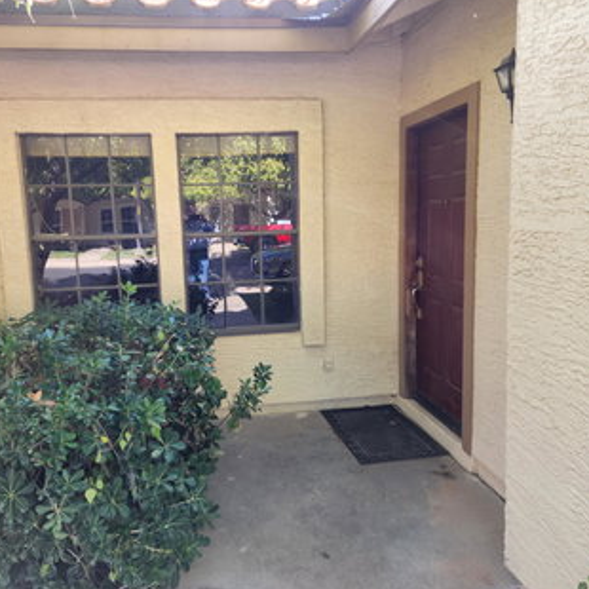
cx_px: 261
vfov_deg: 57.3
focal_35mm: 28
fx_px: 539
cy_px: 291
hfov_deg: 57.2
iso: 50
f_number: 1.8
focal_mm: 6.4
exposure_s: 1/180
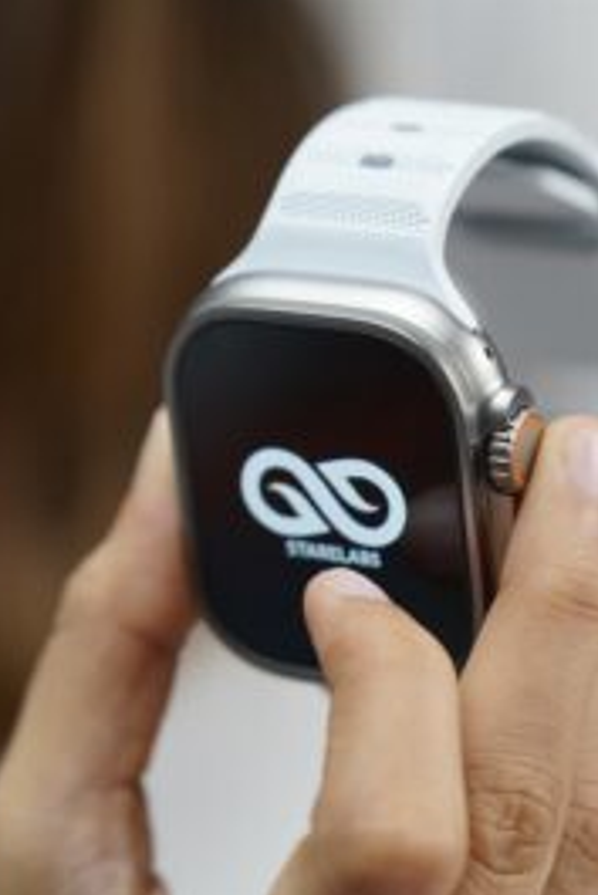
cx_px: 253
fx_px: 3384
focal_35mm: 136
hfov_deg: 10.1
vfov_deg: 15.1
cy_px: 448
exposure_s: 1/100
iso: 1000
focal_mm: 90
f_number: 4
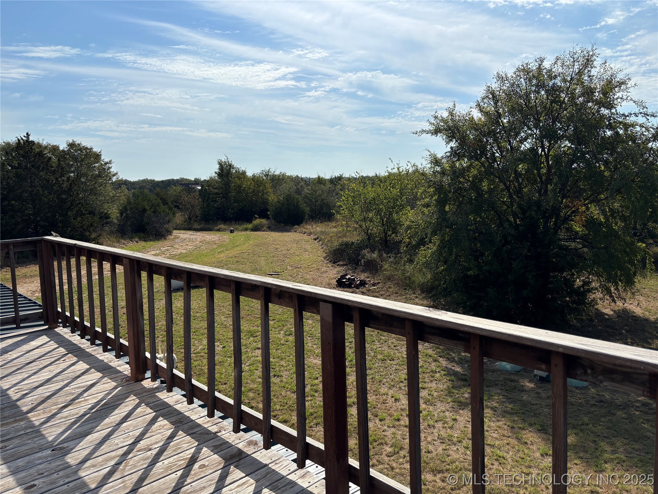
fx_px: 494
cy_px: 247
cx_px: 329
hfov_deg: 67.3
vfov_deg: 53.1
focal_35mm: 26
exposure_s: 1/8333
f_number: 1.6
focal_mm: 5.96
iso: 50
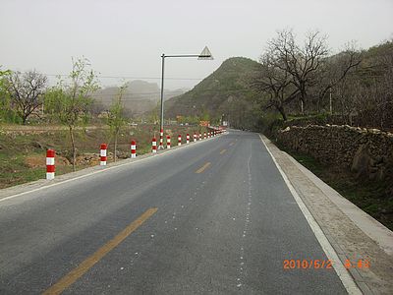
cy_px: 148
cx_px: 196
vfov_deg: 37.7
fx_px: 431
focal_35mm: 38
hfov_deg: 49.0
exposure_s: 1/500
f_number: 4.3
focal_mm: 6.2
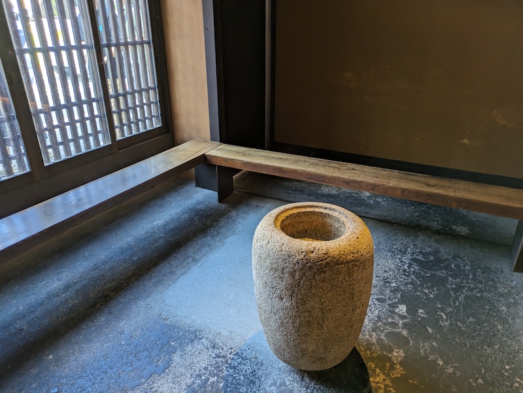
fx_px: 378
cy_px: 196
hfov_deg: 69.4
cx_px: 262
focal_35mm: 25
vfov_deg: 54.9
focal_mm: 5.43
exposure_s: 1/60
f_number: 1.89
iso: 107
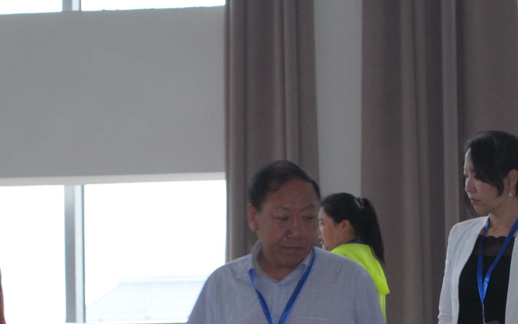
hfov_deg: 10.4
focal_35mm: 201
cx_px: 368
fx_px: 2838
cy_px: 384
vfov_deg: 6.5
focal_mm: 48
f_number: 5.6
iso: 200
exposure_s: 1/60
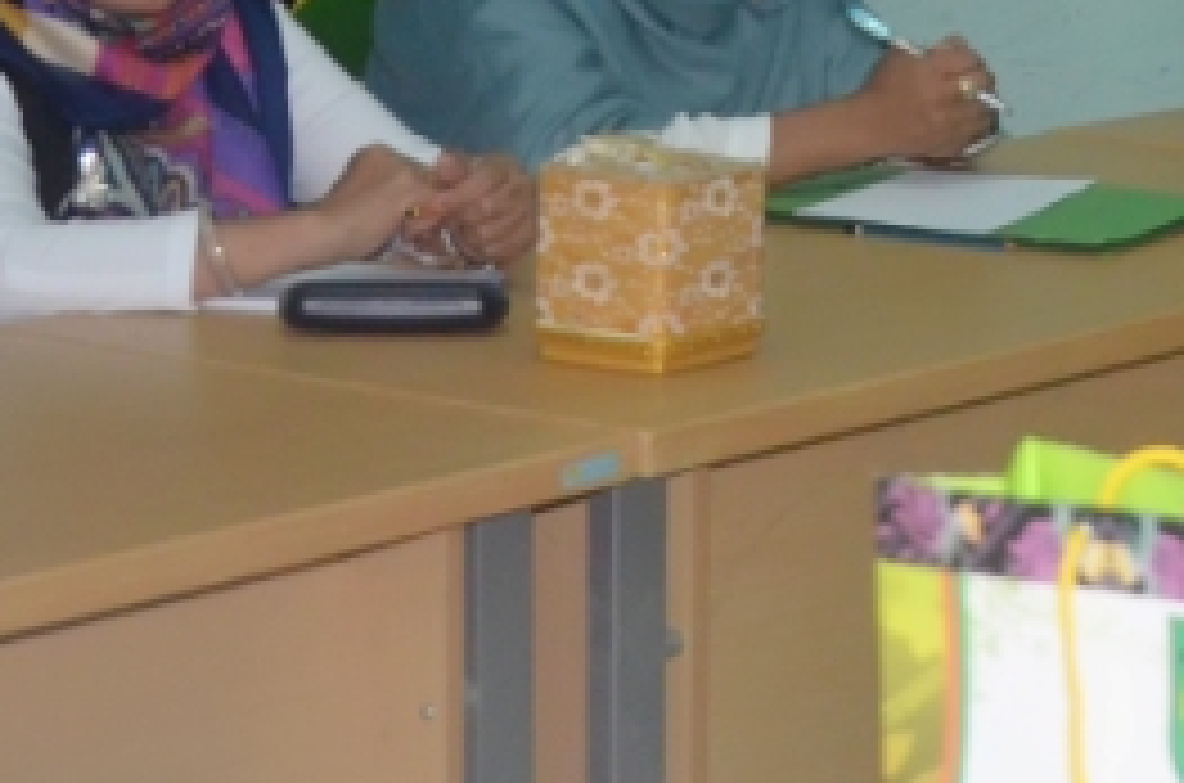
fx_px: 4593
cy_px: -284
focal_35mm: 140
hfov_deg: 13.4
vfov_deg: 9.5
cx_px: 2039
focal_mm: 24
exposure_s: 1/60
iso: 1000
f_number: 3.8
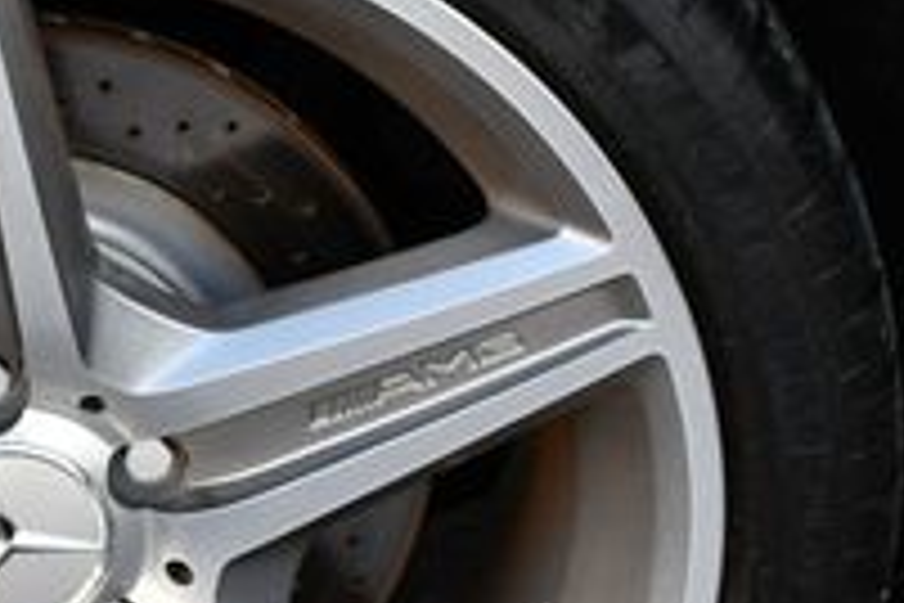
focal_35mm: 115
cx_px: -94
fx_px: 2888
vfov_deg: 11.9
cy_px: 486
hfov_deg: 17.2
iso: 400
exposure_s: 1/250
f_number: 4.5
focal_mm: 18
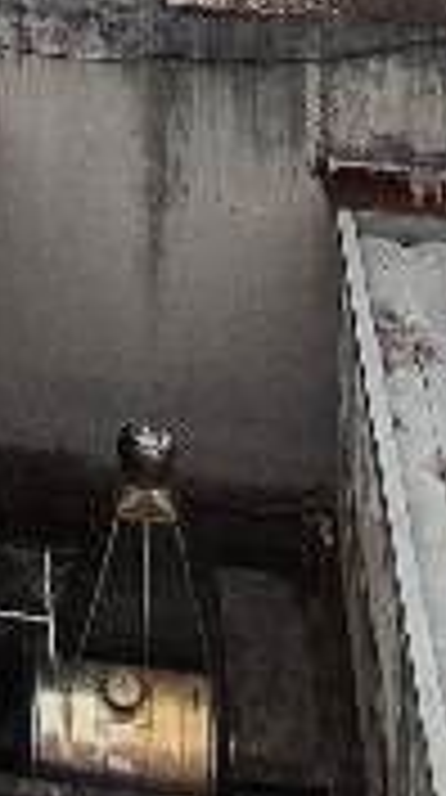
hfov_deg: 14.3
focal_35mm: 82
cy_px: -913
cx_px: -59
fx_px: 1731
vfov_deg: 16.8
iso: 80
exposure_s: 1/1996
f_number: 2.2
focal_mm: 2.2
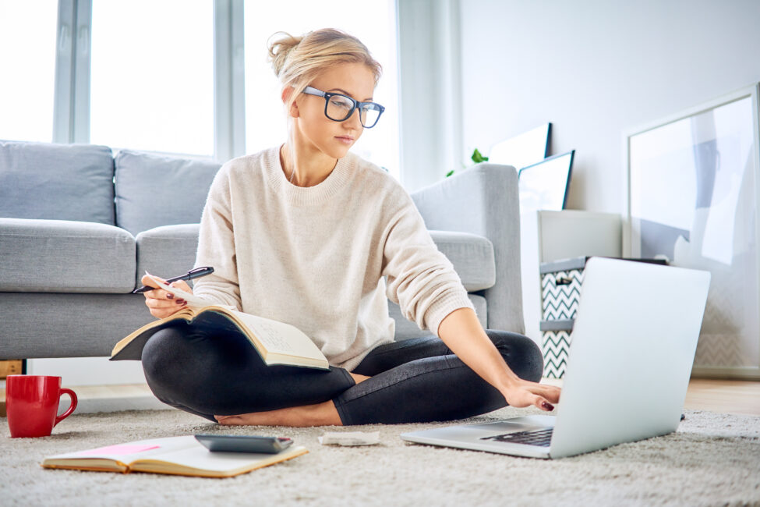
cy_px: 254
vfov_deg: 37.9
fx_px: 739
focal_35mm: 35
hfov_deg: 54.4
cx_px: 380
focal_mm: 35
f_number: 2.8
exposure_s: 1/125
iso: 320
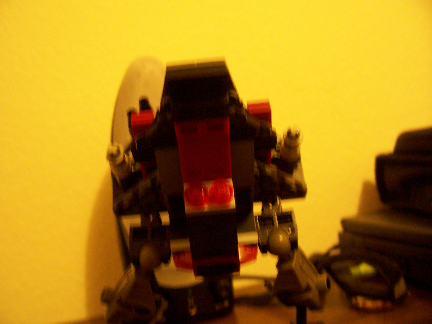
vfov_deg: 41.8
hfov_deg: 54.0
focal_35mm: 34
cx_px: 216
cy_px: 162
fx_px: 424
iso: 160
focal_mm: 5.6
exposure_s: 1/8
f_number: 2.7
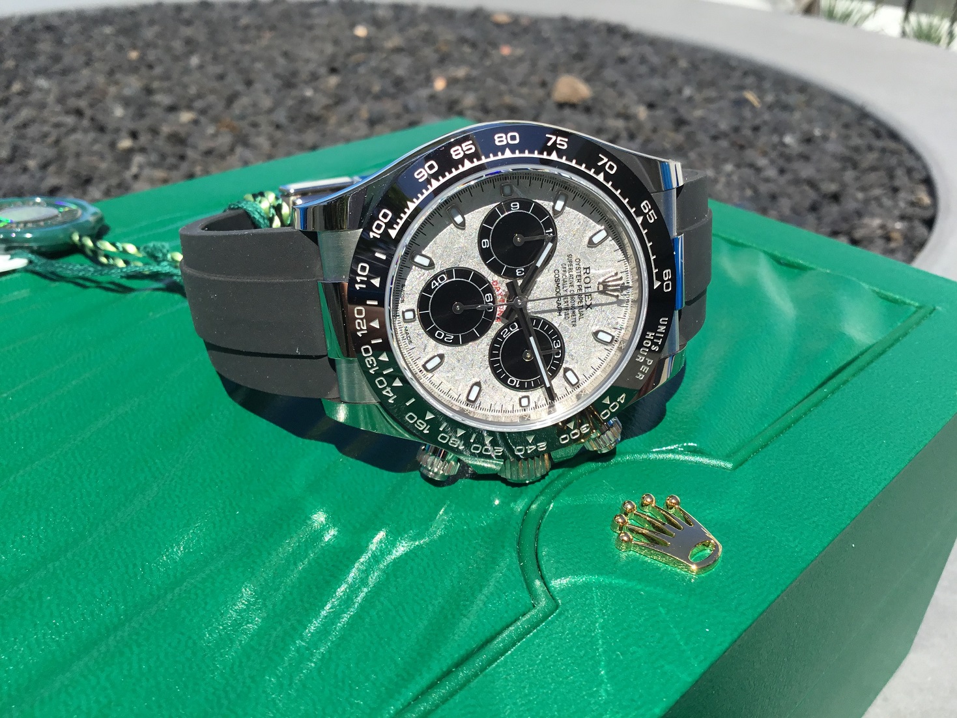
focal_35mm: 31
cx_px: 478
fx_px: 857
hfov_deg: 58.3
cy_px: 359
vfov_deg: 45.4
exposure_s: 1/1359
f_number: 2.4
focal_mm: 3.3
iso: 25
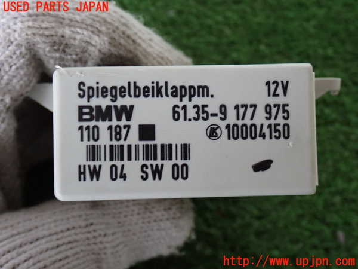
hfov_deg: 38.2
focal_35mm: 50
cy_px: 134
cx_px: 179
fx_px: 517
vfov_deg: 29.1
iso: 800
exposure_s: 1/25
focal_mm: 9.01
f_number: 3.2
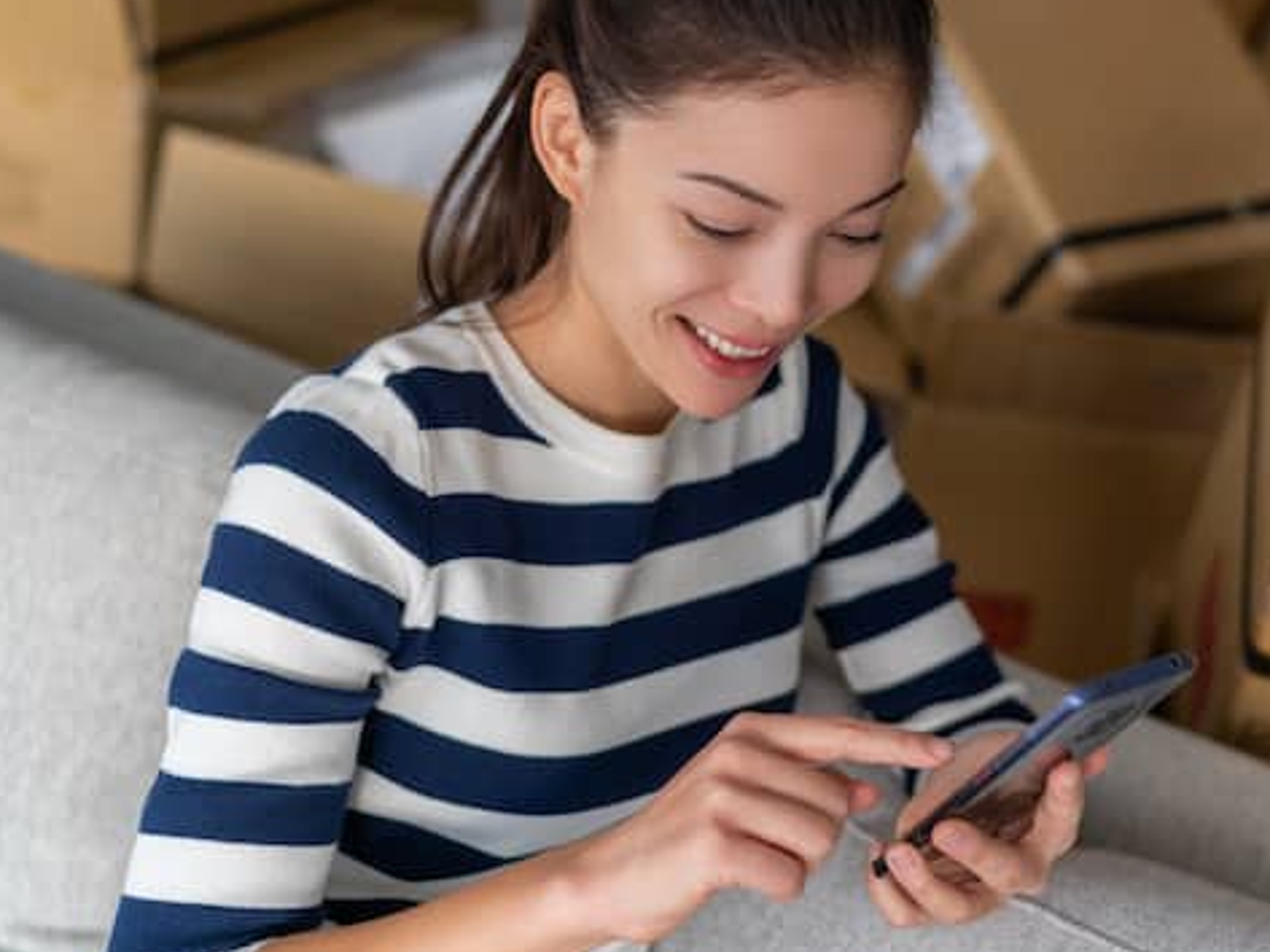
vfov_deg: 25.5
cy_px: 331
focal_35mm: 57
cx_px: 934
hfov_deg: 33.2
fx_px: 2091
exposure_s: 1/250
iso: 200
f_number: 2
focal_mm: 35
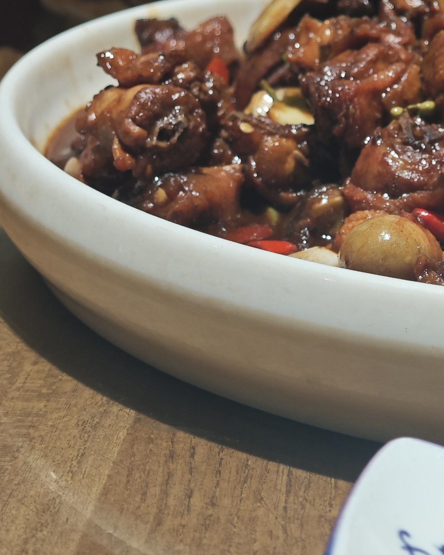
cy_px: 152
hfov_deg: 13.4
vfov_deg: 16.6
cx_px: 344
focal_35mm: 115
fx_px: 1889
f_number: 2
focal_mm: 9
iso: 250
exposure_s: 1/100
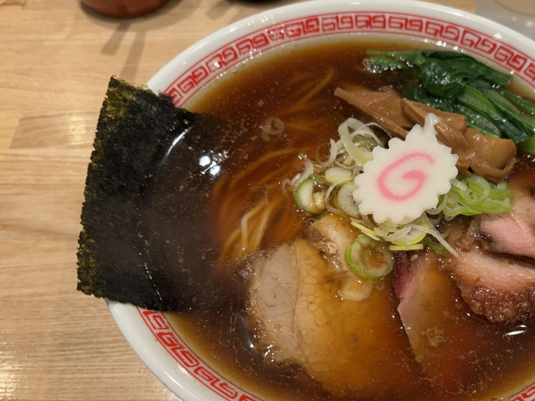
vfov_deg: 40.5
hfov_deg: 51.8
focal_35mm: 35
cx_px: 350
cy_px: 238
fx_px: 541
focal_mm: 5.96
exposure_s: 1/100
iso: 80
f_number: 1.6
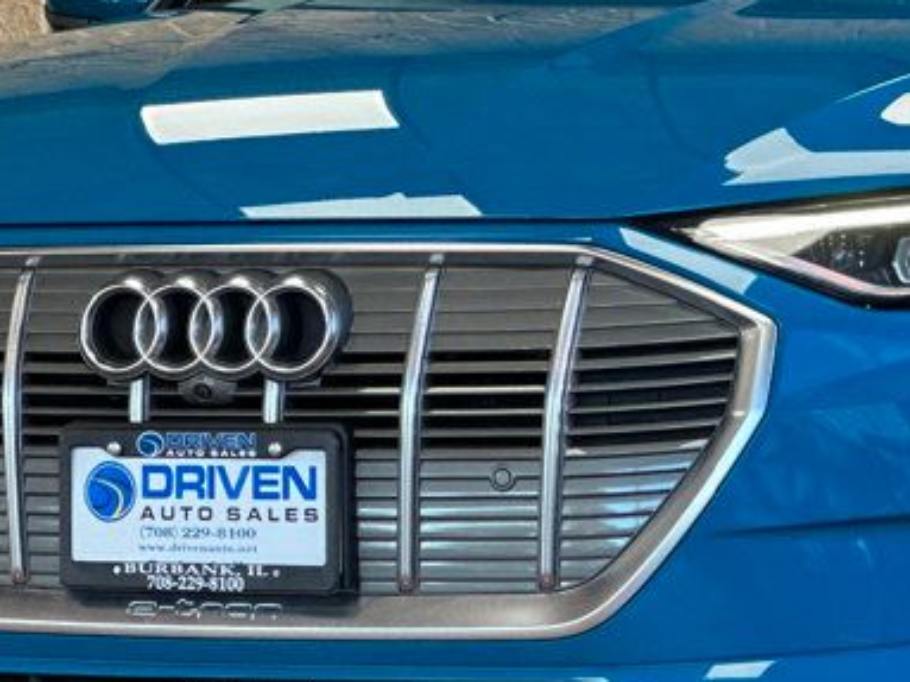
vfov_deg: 7.2
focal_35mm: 206
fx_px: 5414
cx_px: 696
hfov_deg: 9.6
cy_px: 354
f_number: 2.8
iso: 200
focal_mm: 9
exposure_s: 1/120
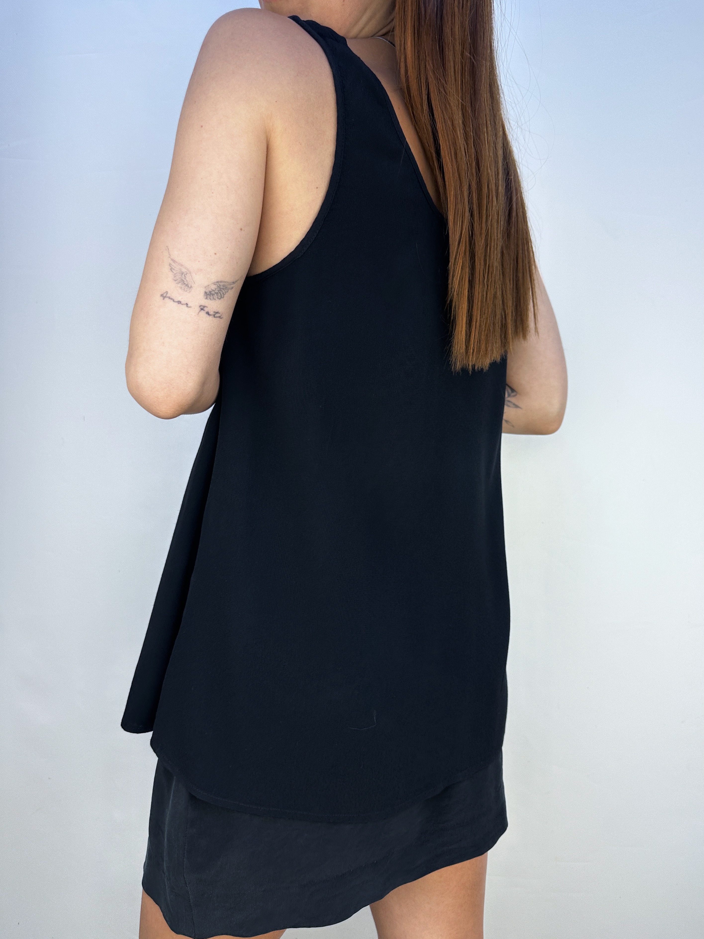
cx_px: 352
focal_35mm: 24
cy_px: 470
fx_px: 651
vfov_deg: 71.6
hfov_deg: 56.8
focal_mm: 6.86
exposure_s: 1/384
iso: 80
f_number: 1.78
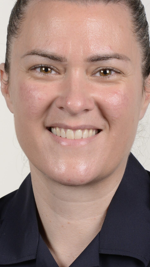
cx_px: 77
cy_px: 97
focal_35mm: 111
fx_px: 785
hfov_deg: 10.9
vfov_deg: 19.2
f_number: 7.1
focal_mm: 70
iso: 400
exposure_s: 1/250
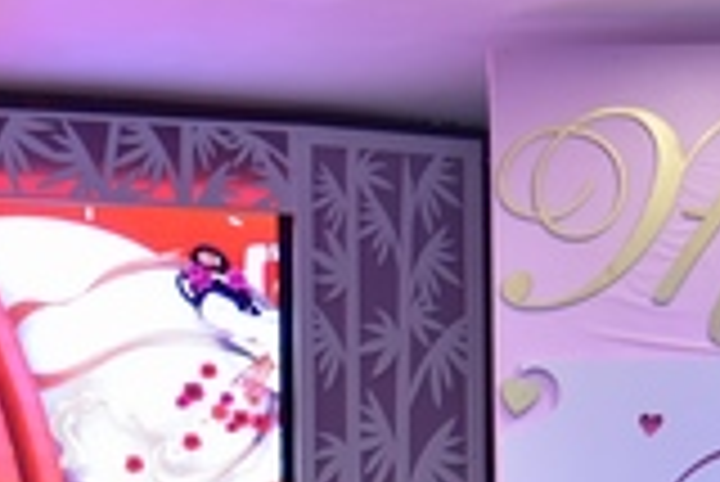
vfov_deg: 8.2
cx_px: -472
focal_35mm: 162
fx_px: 3243
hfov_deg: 11.9
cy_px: 851
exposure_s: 1/60
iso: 1000
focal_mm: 40
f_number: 4
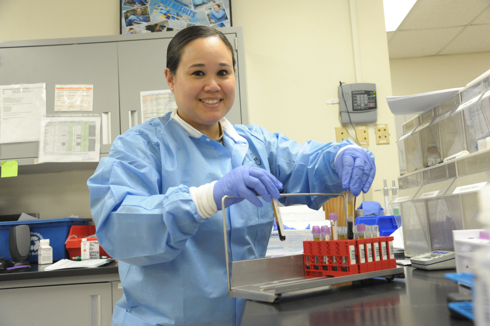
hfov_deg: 54.5
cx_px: 245
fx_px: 476
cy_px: 163
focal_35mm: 35
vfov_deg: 37.8
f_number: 5
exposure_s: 1/80
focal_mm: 35
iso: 4000
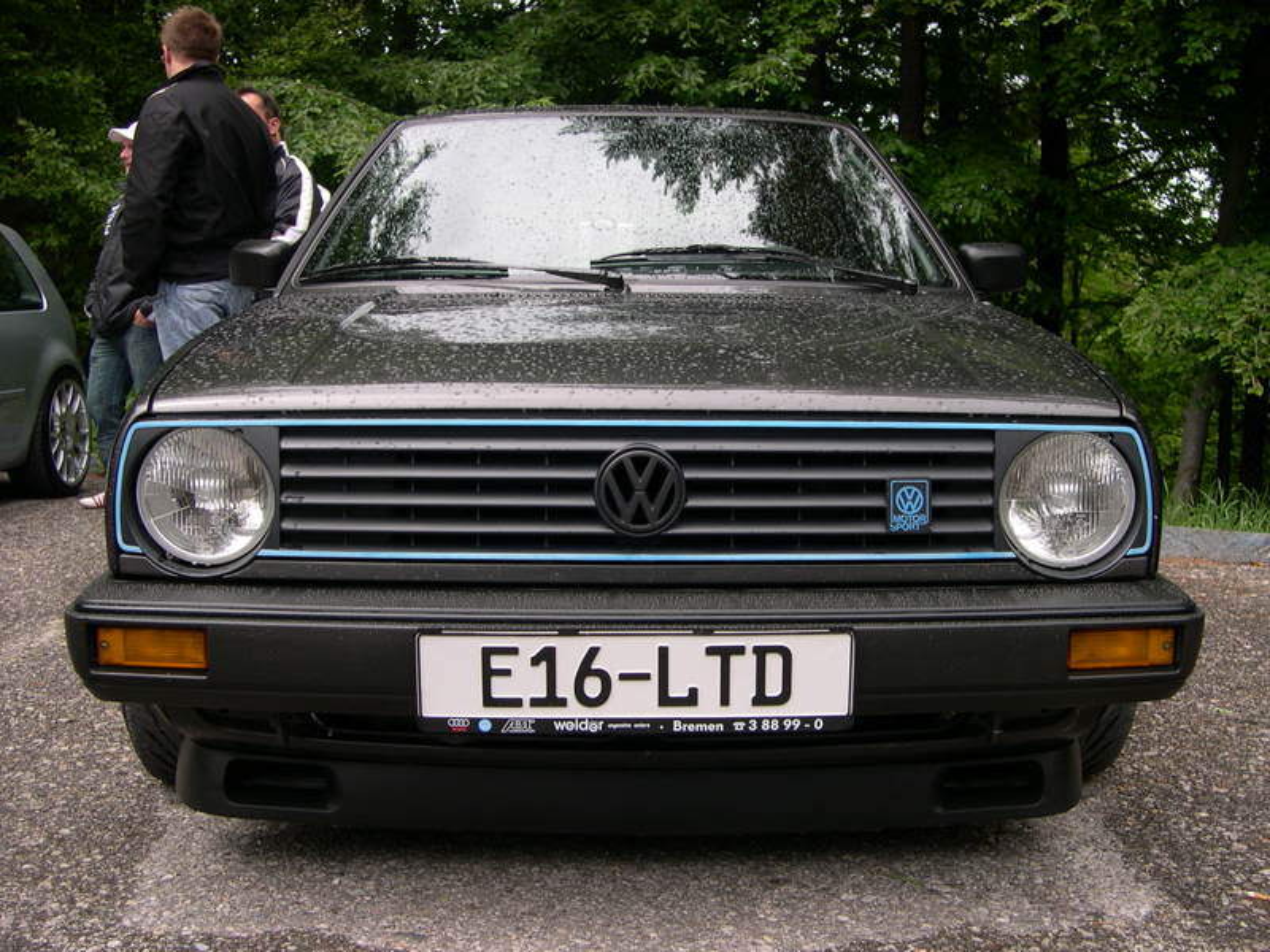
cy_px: 476
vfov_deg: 37.7
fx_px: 1394
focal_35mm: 38
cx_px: 635
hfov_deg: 49.0
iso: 100
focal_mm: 8
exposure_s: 1/436
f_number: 2.8
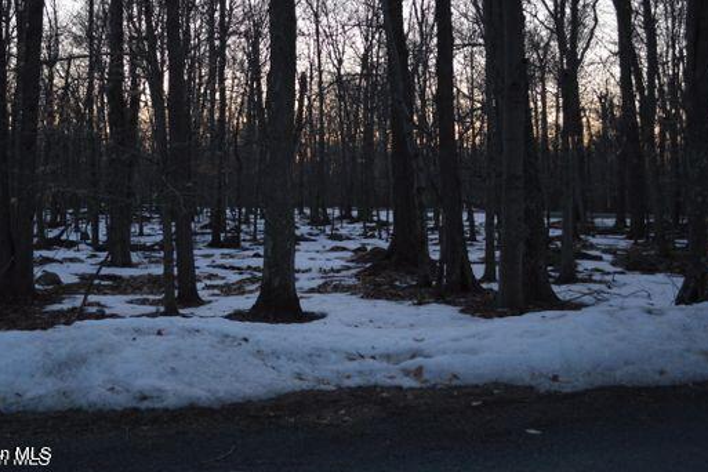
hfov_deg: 50.3
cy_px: 152
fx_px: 747
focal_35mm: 38
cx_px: 276
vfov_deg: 34.7
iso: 400
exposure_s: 1/15
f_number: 3.5
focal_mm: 18
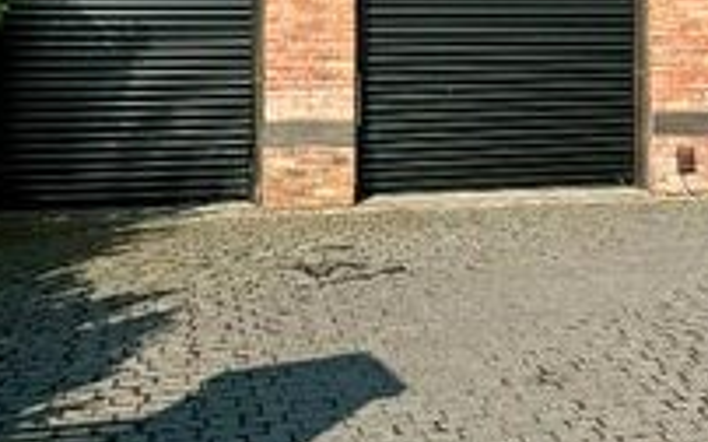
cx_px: 754
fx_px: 1697
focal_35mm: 88
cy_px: -47
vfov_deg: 14.5
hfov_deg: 22.4
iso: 80
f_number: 1.78
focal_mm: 6.76
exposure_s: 1/4310
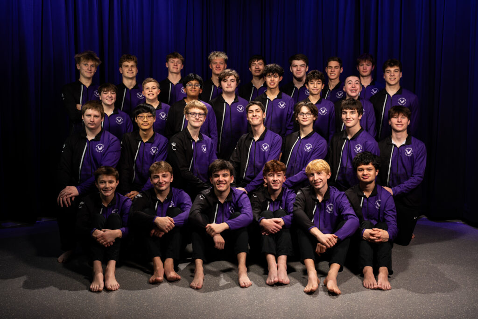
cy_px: 160
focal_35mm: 35
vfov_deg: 37.9
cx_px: 239
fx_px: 465
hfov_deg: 54.4
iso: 500
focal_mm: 35
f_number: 6.3
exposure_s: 1/25
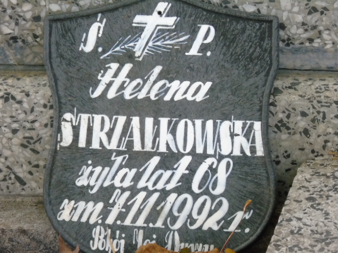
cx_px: 169
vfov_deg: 4.1
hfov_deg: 5.5
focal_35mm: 363
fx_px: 3544
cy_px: 126
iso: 800
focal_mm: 65
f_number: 5.2
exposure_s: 1/50
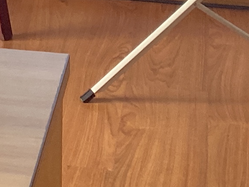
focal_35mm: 183
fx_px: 1317
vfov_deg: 7.2
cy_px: -390
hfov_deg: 10.5
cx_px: -94
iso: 80
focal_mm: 4.25
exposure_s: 1/100
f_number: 1.8
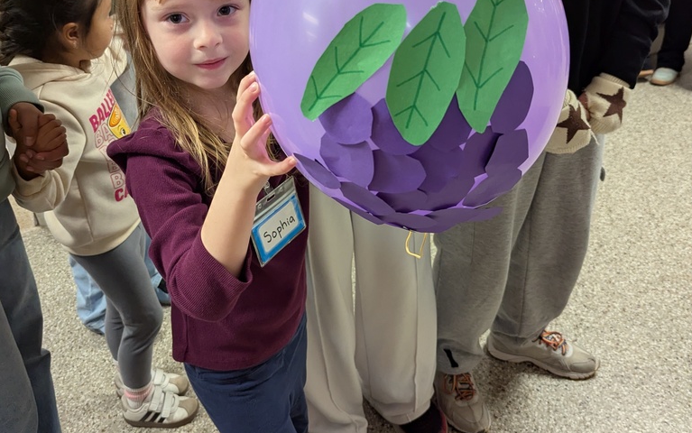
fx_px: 641
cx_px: 346
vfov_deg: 37.0
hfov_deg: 56.7
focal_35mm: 34
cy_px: 151
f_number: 1.85
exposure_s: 1/120
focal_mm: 6.81
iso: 688
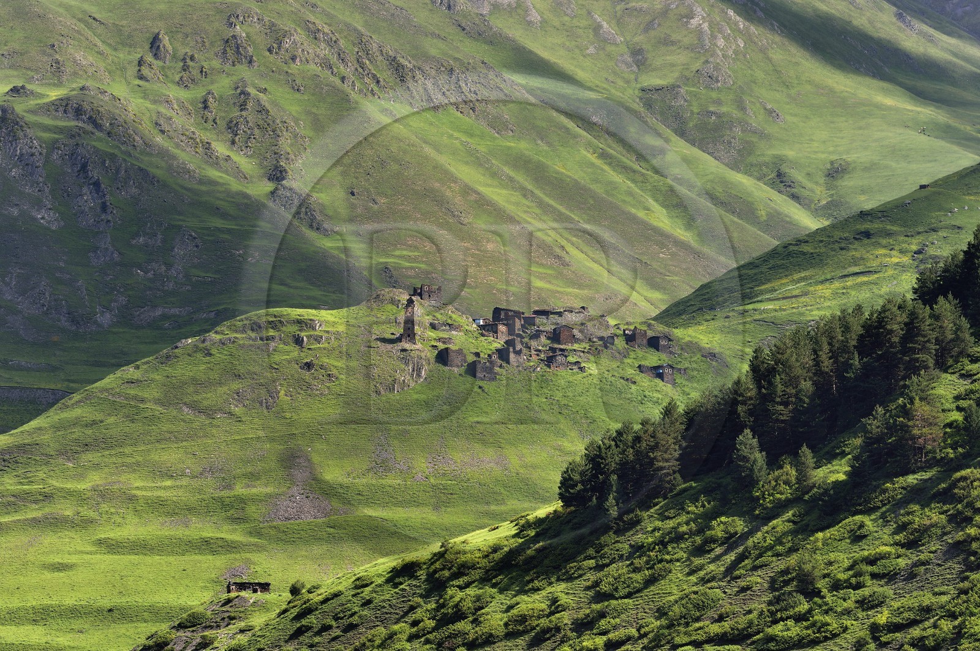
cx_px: 490
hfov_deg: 13.7
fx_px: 4080
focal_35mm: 150
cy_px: 326
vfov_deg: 9.1
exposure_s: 1/250
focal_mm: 150
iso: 200
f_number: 10
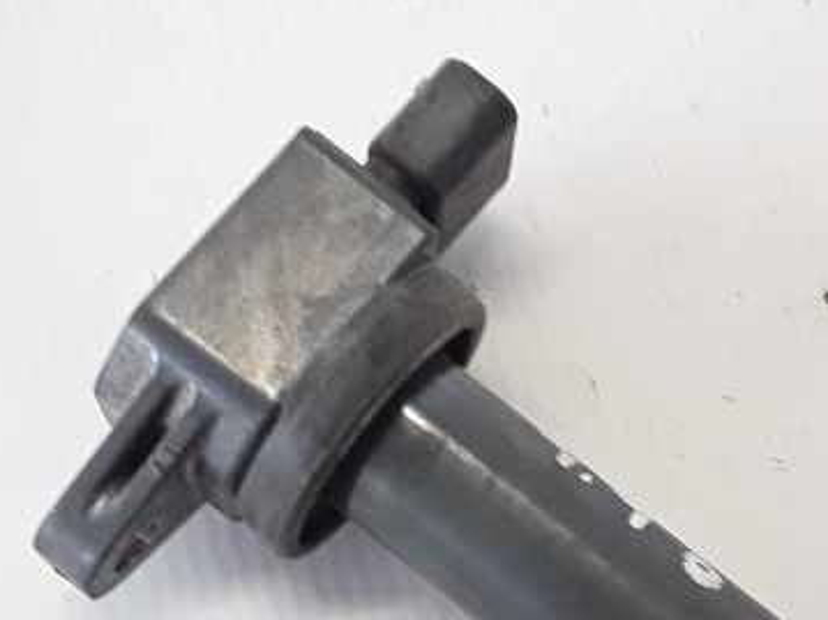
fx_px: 1841
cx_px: 519
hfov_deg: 25.3
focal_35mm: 77
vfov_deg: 19.0
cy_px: 436
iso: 40
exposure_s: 1/33
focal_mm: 2.91
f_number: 1.9
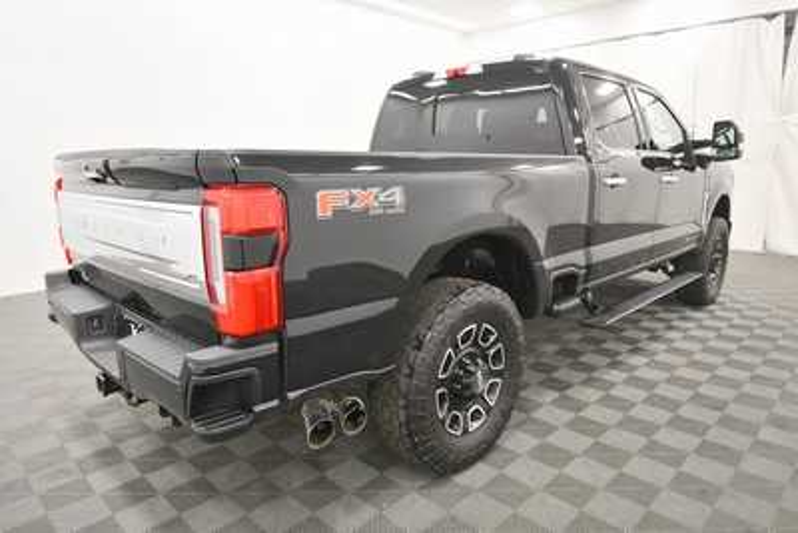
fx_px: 488
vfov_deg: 57.3
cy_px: 266
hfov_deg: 78.6
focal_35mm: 22
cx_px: 399
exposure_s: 1/125
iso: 1600
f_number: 5.3
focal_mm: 15
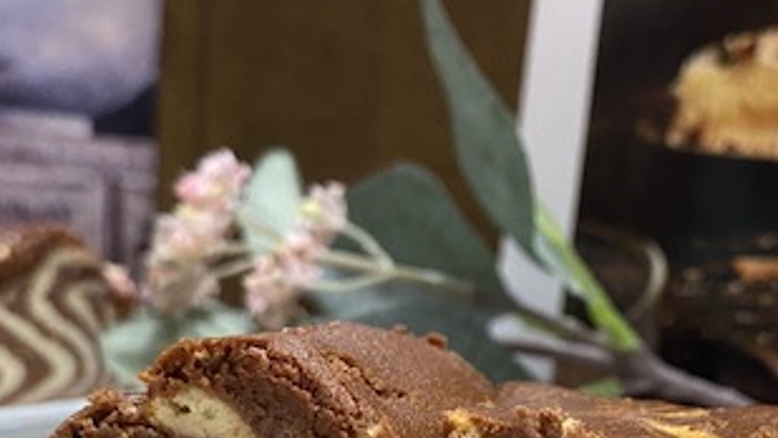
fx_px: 1135
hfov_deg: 37.4
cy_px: 441
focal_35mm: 55
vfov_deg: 21.1
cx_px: 531
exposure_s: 1/50
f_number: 1.8
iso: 400
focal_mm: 4.25
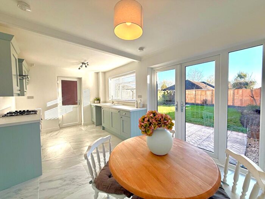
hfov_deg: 102.1
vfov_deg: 85.7
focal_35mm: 14
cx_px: 132
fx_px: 107
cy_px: 100
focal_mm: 2.22
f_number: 2.2
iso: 64
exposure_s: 1/424
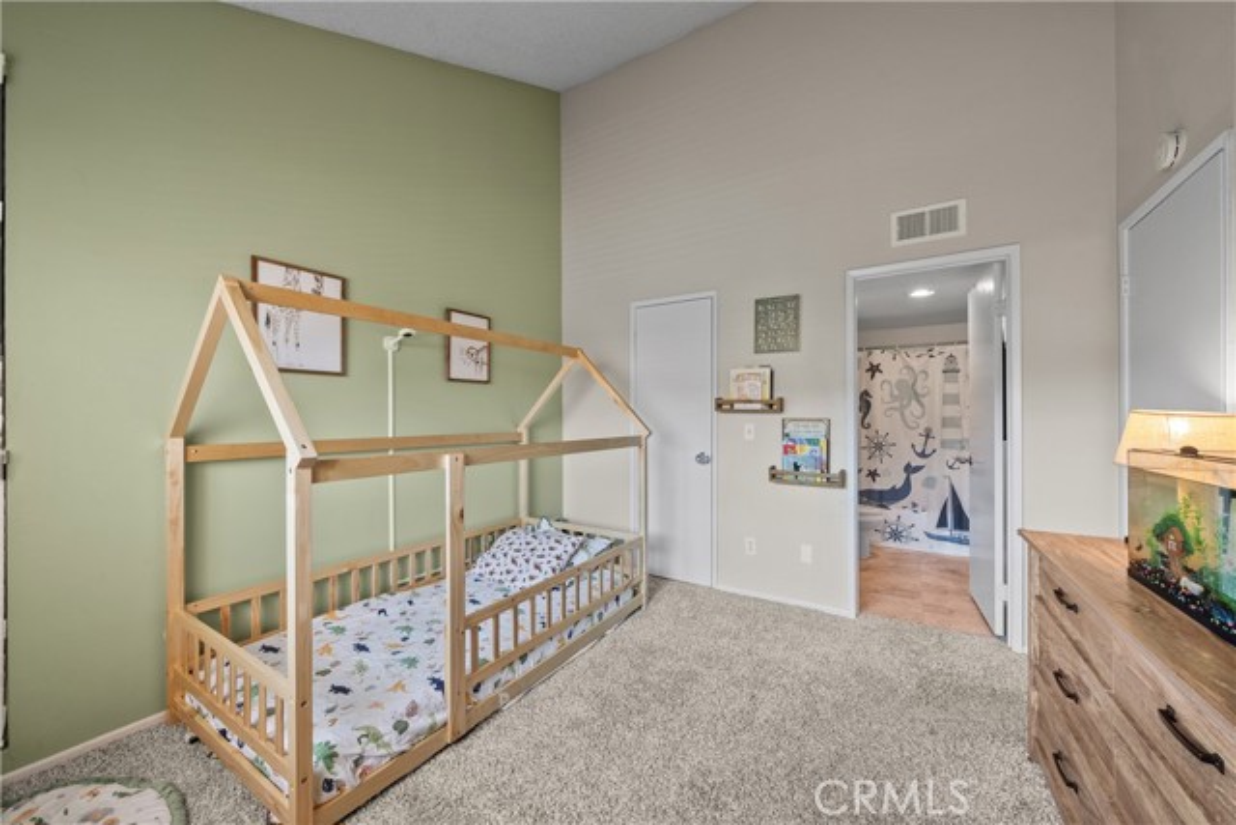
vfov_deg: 85.5
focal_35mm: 13
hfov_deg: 108.3
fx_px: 446
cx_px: 618
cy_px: 412
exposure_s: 1/5
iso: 400
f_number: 10
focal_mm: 13
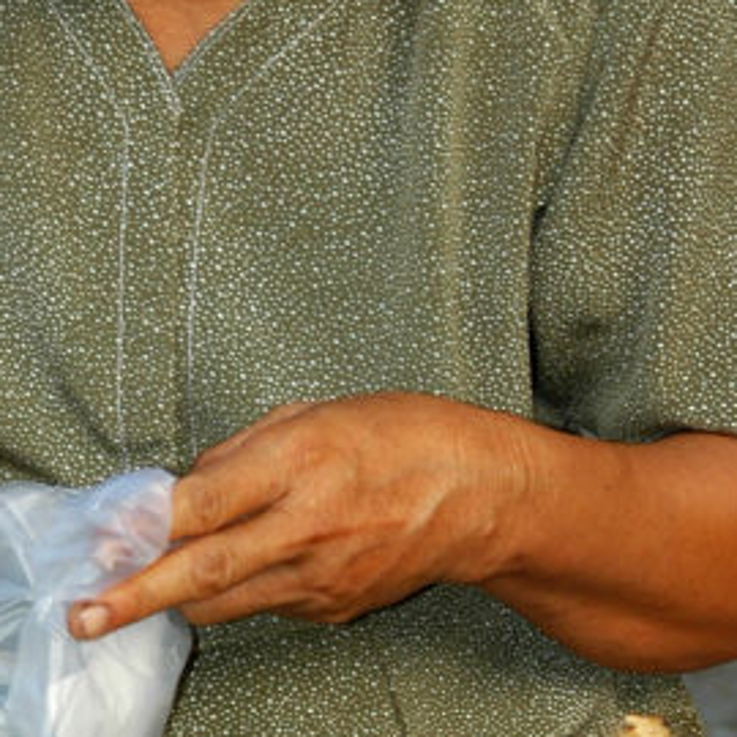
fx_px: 6398
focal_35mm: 266
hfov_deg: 6.6
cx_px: 86
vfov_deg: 6.6
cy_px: 360
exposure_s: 1/80
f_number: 4
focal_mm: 55
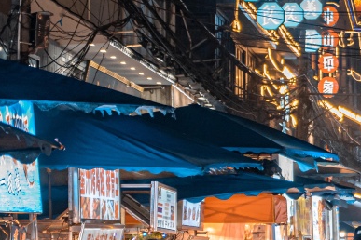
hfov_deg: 9.3
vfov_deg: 6.3
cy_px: 153
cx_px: 458
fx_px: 2176
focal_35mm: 217
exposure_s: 1/125
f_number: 4
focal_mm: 70
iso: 1000
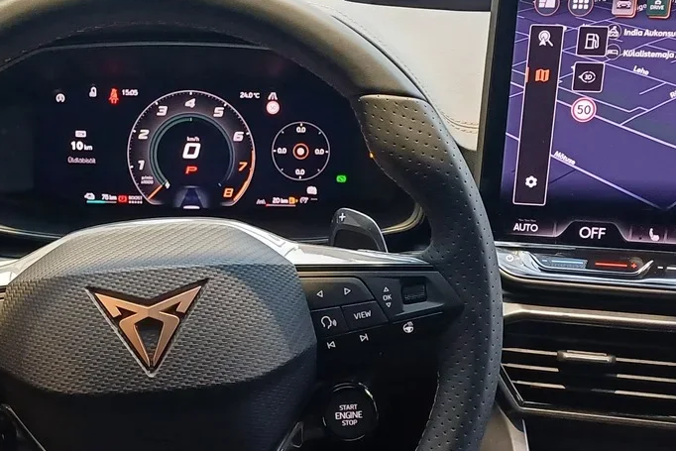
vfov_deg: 22.1
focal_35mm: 61
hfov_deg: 32.8
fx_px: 1146
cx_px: 278
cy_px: 342
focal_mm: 4.65
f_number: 1.8
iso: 320
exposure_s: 1/33.3
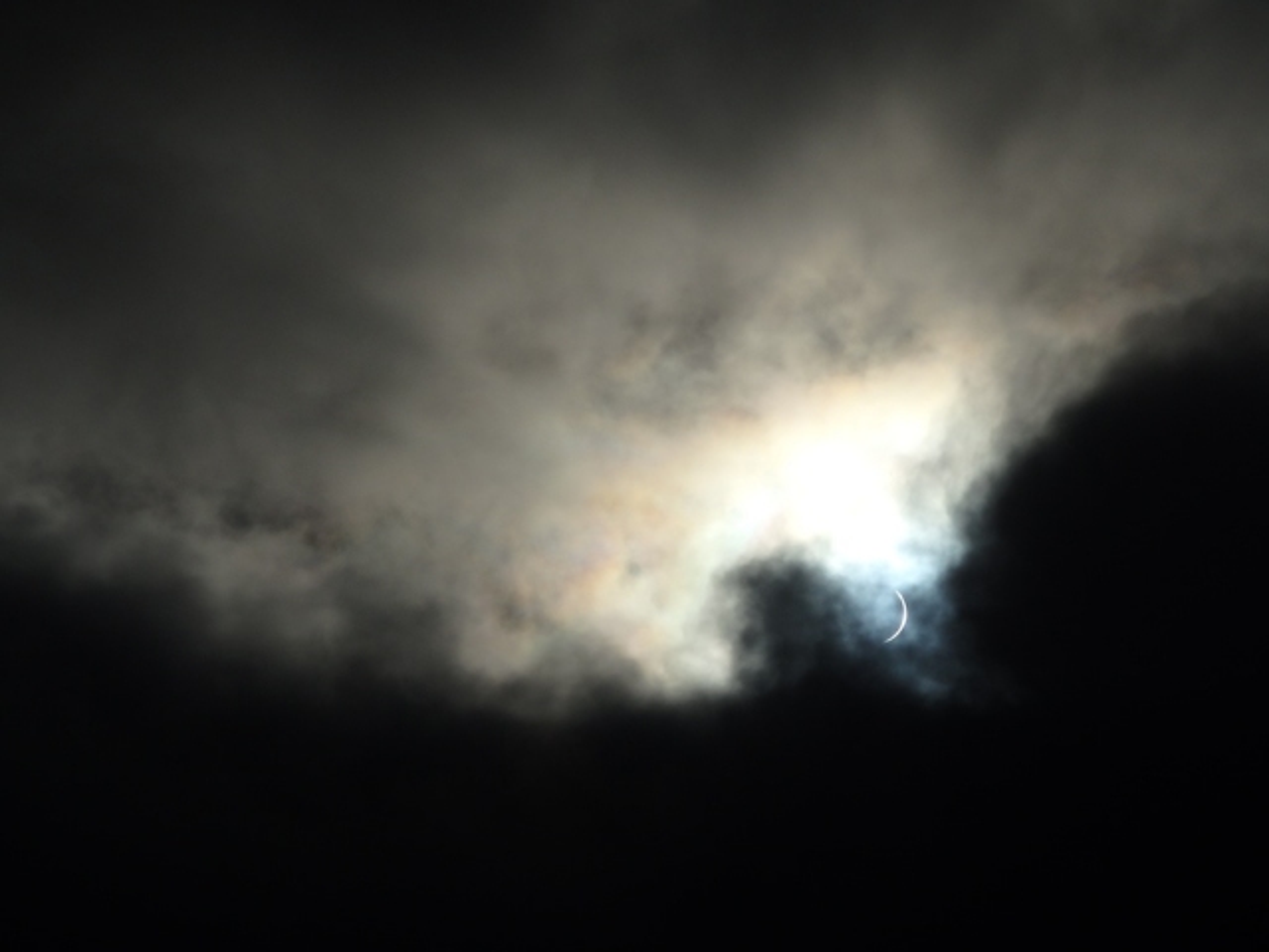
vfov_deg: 8.8
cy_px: 476
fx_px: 6195
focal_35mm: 169
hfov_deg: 11.7
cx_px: 634
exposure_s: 1/500
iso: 125
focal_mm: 30.2
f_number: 5.7
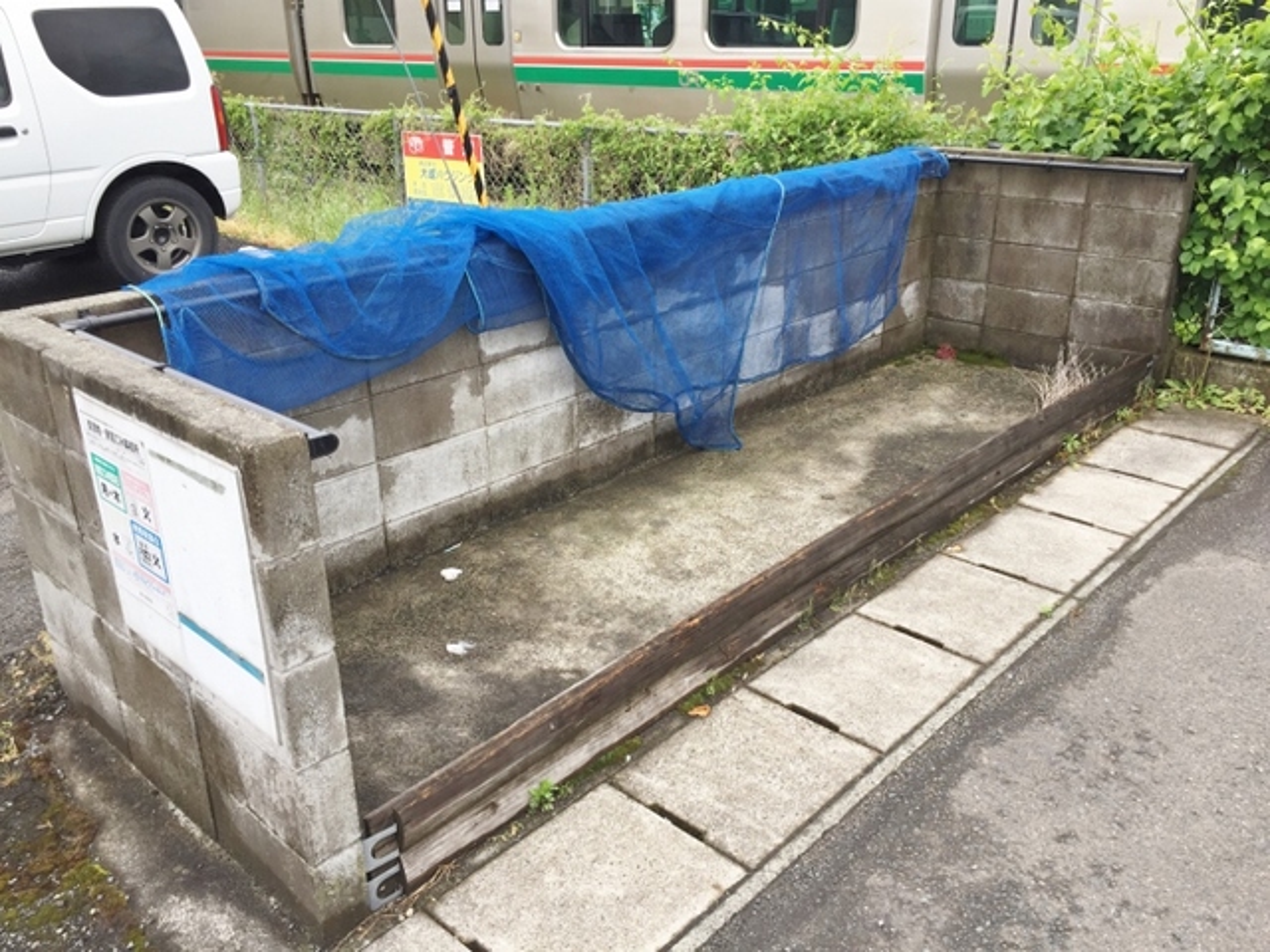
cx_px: 635
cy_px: 476
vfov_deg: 48.2
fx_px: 1064
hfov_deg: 61.7
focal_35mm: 29
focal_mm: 4.15
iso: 32
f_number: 2.2
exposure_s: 1/534
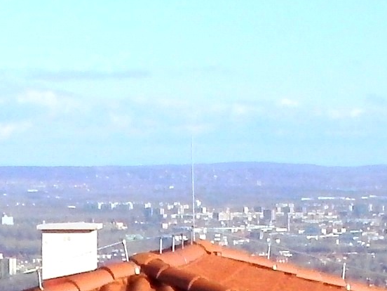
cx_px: -94
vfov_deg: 6.7
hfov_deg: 9.2
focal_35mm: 213
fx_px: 2381
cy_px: 588
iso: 200
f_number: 5.6
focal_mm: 6.3
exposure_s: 1/2000
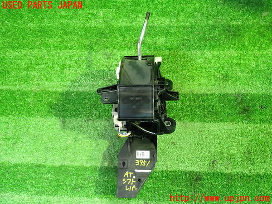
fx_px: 236
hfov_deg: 60.0
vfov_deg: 46.8
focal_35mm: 30
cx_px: 136
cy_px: 102
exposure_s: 1/25
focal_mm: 5.4
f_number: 2.3
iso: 800
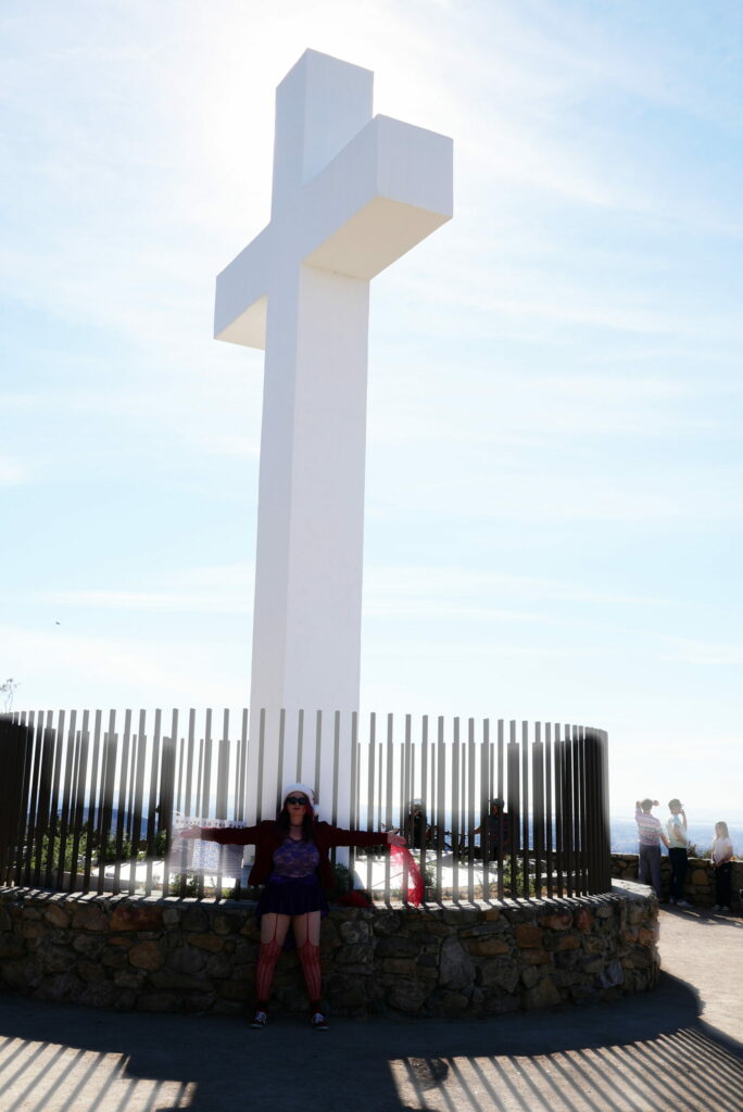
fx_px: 1144
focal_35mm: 37
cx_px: 372
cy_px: 556
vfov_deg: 51.9
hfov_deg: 36.0
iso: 80
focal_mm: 37
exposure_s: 1/200
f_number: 10
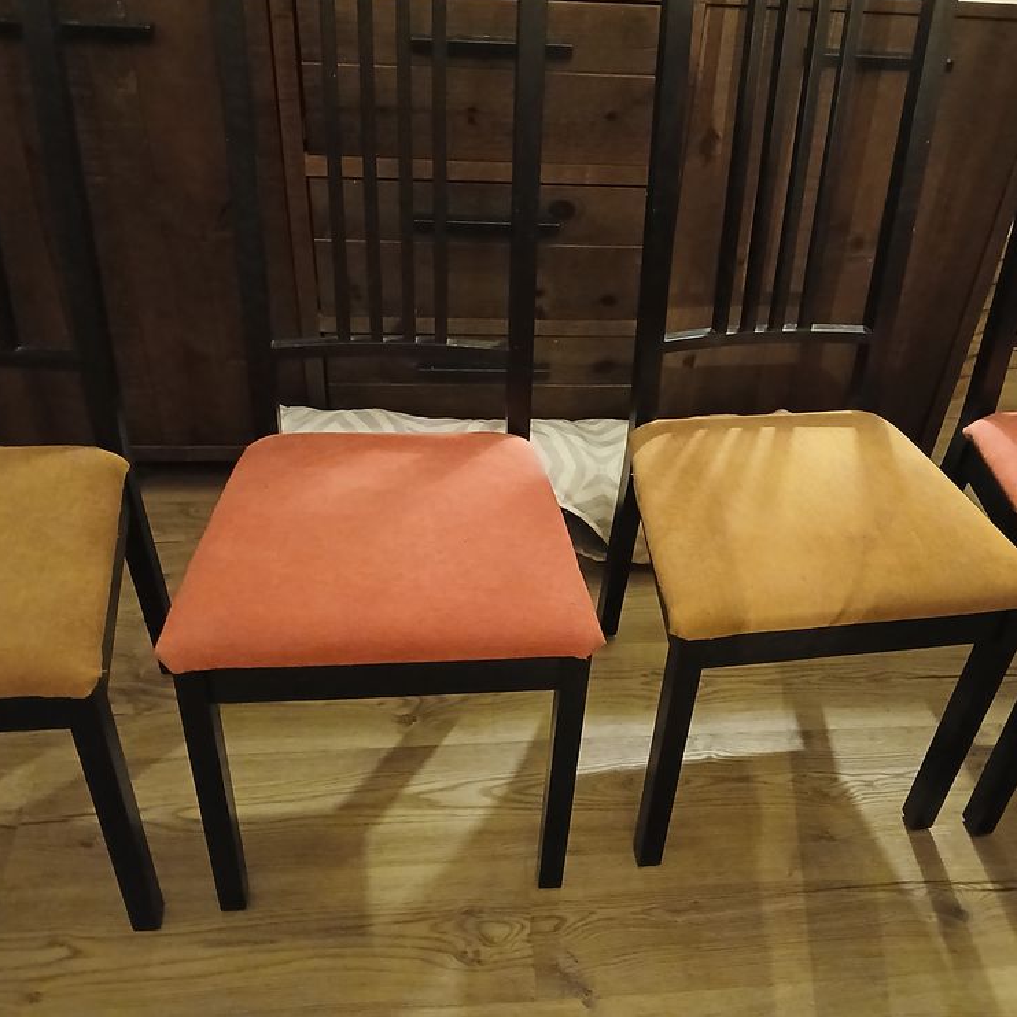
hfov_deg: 52.4
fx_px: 1030
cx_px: 561
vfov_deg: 52.5
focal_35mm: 31
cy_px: 504
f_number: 1.8
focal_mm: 3.98
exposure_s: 1/16.7
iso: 2000
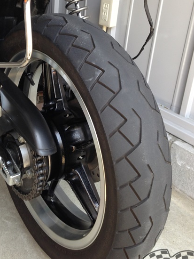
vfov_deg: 39.2
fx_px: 358
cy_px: 88
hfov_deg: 30.1
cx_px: 65
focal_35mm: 48
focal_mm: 4.12
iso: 50
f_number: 2.4
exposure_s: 1/40
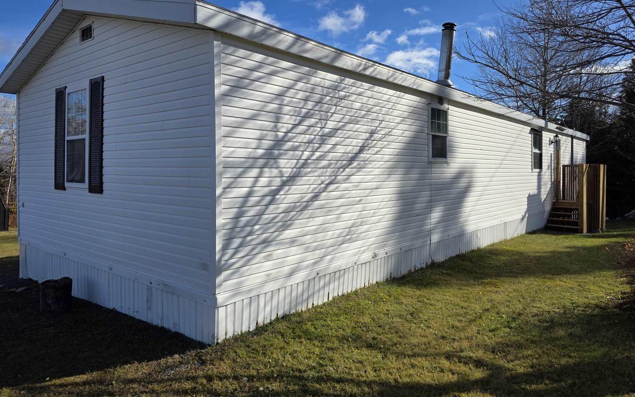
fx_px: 433
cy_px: 172
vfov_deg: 49.1
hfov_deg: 72.5
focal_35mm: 25
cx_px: 315
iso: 80
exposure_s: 1/7626
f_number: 1.7
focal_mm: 6.3
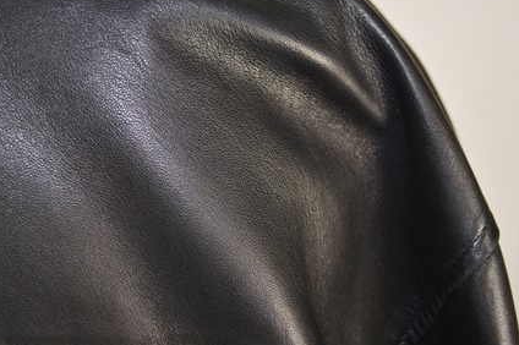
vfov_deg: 26.4
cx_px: 223
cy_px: 148
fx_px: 735
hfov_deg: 38.8
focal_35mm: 51
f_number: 4
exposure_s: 1/60
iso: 160
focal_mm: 24
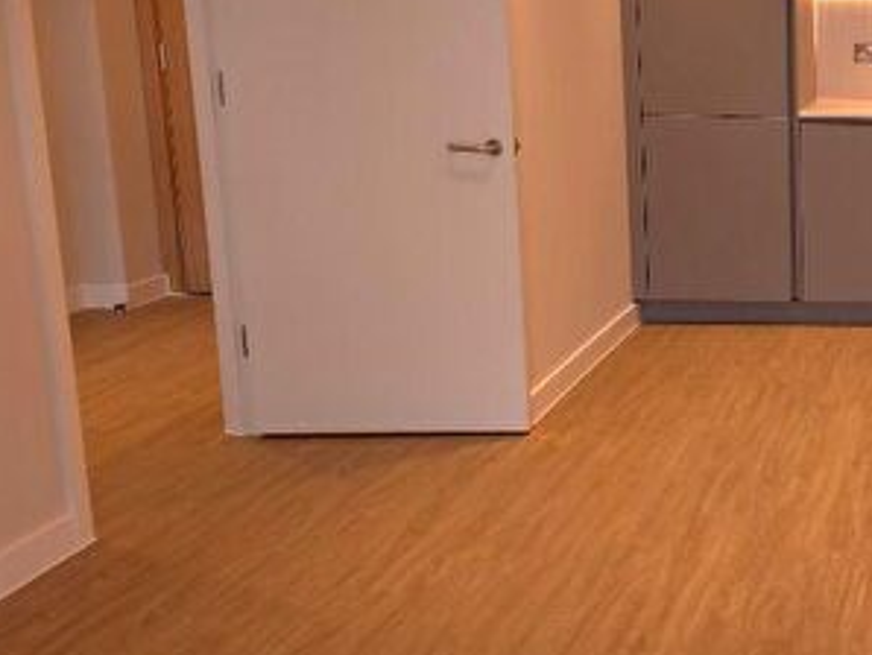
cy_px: 273
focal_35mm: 54
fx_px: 1361
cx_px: 963
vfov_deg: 27.0
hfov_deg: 31.5
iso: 125
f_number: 1.7
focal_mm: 6.3
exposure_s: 1/50
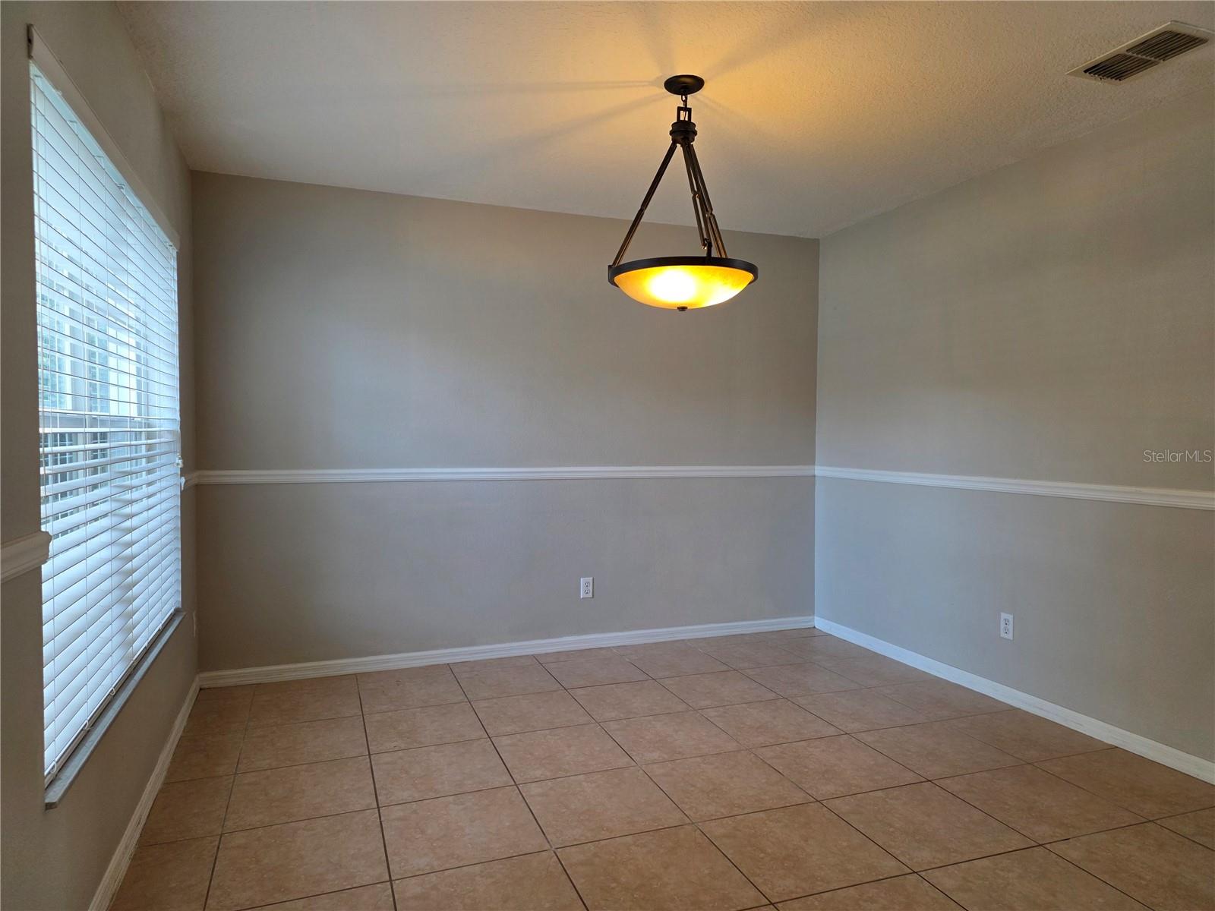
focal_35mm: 23
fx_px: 807
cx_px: 608
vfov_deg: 58.9
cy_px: 456
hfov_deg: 73.9
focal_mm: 6.3
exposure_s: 1/120
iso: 100
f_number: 1.7
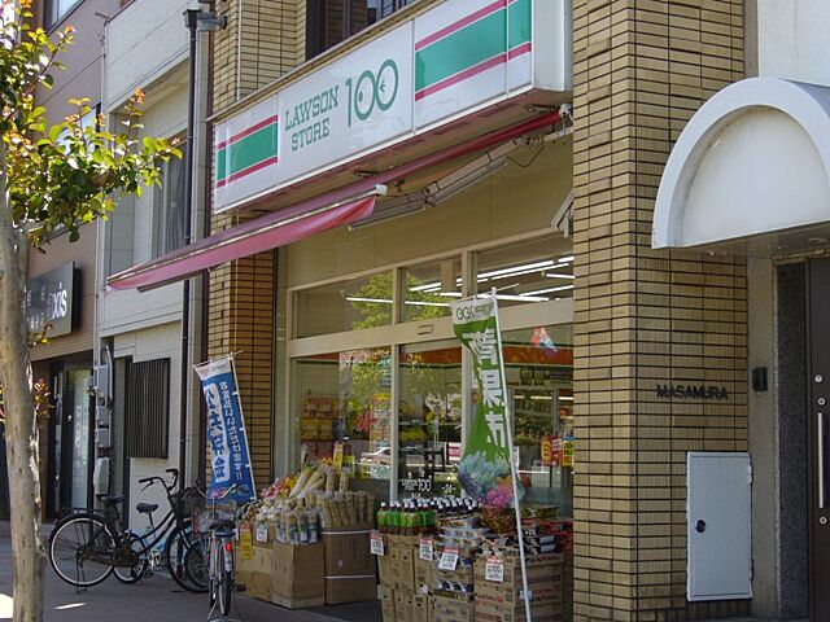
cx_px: 415
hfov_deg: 30.7
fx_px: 1511
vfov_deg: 23.3
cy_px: 311
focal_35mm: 63
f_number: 3.8
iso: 80
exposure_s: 1/200
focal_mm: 10.4
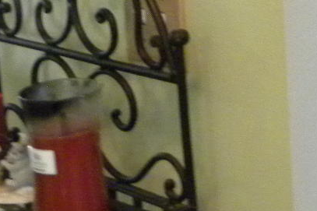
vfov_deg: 9.7
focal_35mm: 136
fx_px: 1197
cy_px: -118
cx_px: 657
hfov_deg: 12.9
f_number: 2.8
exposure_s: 1/11
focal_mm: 4.6
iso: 400
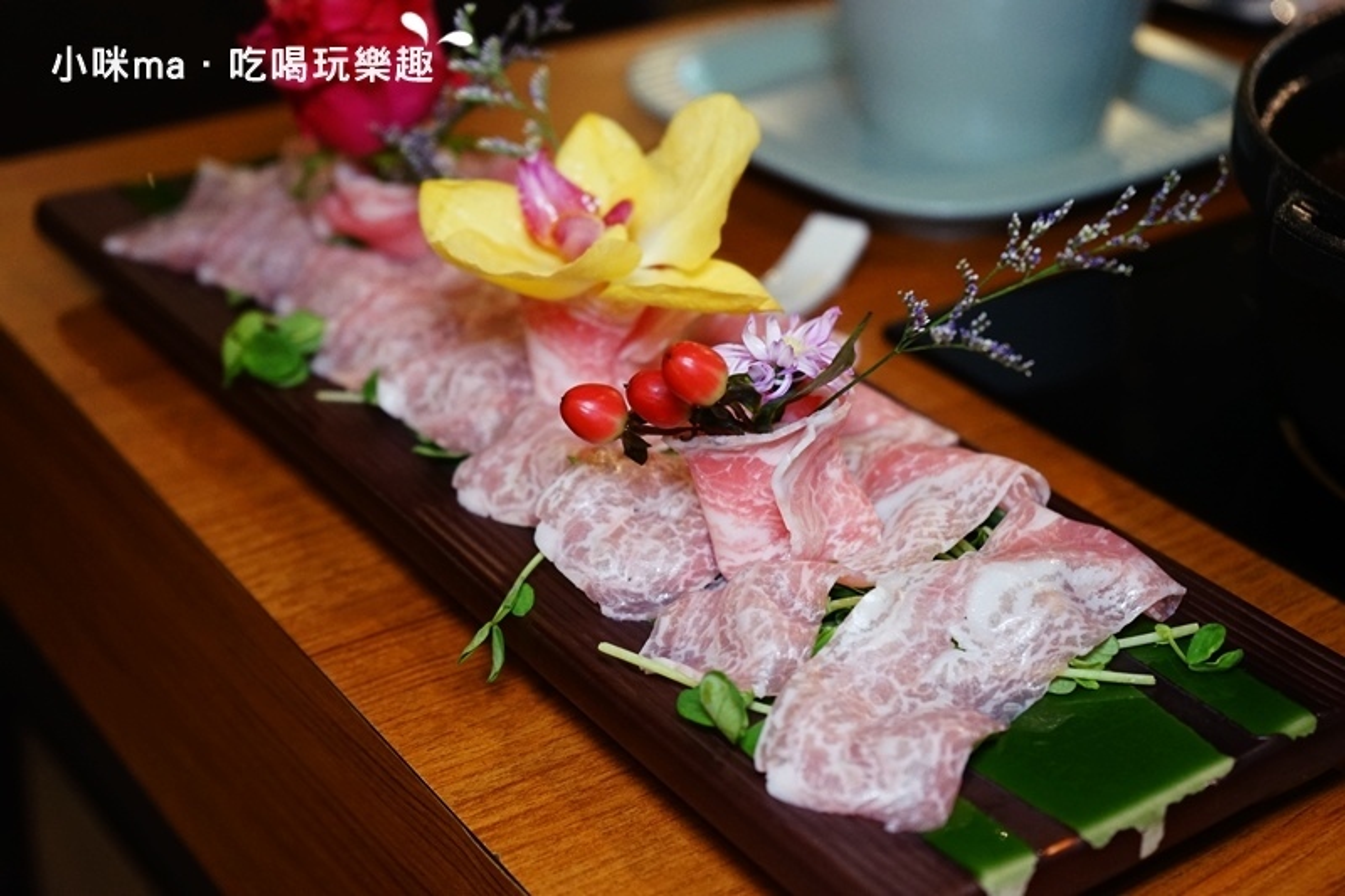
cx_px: 672
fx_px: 2166
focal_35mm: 58
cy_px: 448
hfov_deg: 34.5
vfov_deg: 23.4
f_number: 5
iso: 2500
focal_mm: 58
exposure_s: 1/60
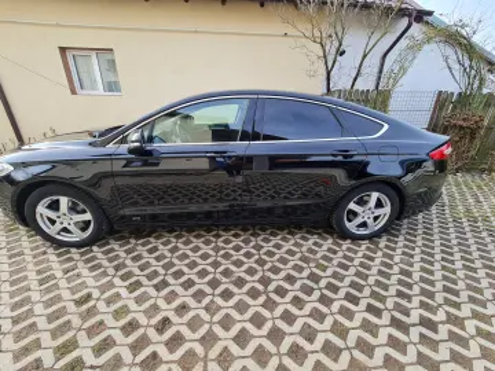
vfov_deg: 89.9
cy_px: 186
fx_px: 186
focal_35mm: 13
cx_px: 248
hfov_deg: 106.2
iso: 64
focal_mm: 2.2
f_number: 2.2
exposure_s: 1/336
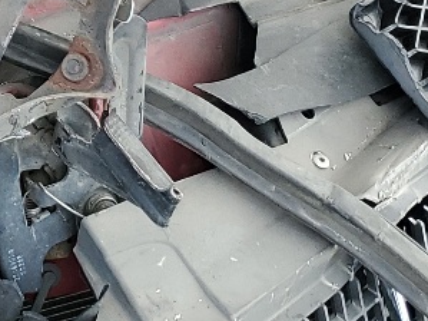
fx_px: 1718
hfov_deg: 13.4
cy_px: -229
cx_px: -206
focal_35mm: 139
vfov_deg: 10.1
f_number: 1.5
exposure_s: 1/323
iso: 50
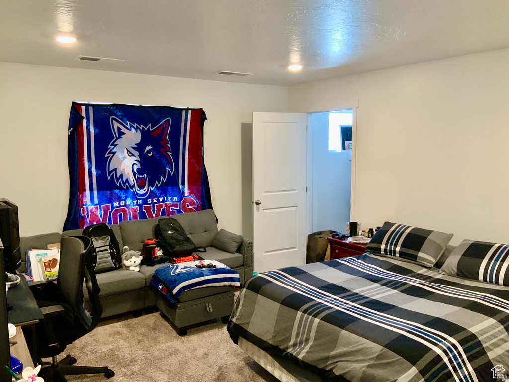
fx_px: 426
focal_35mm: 29
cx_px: 254
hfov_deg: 61.7
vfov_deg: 48.2
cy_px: 191
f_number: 1.8
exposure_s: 1/60
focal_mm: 3
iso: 160
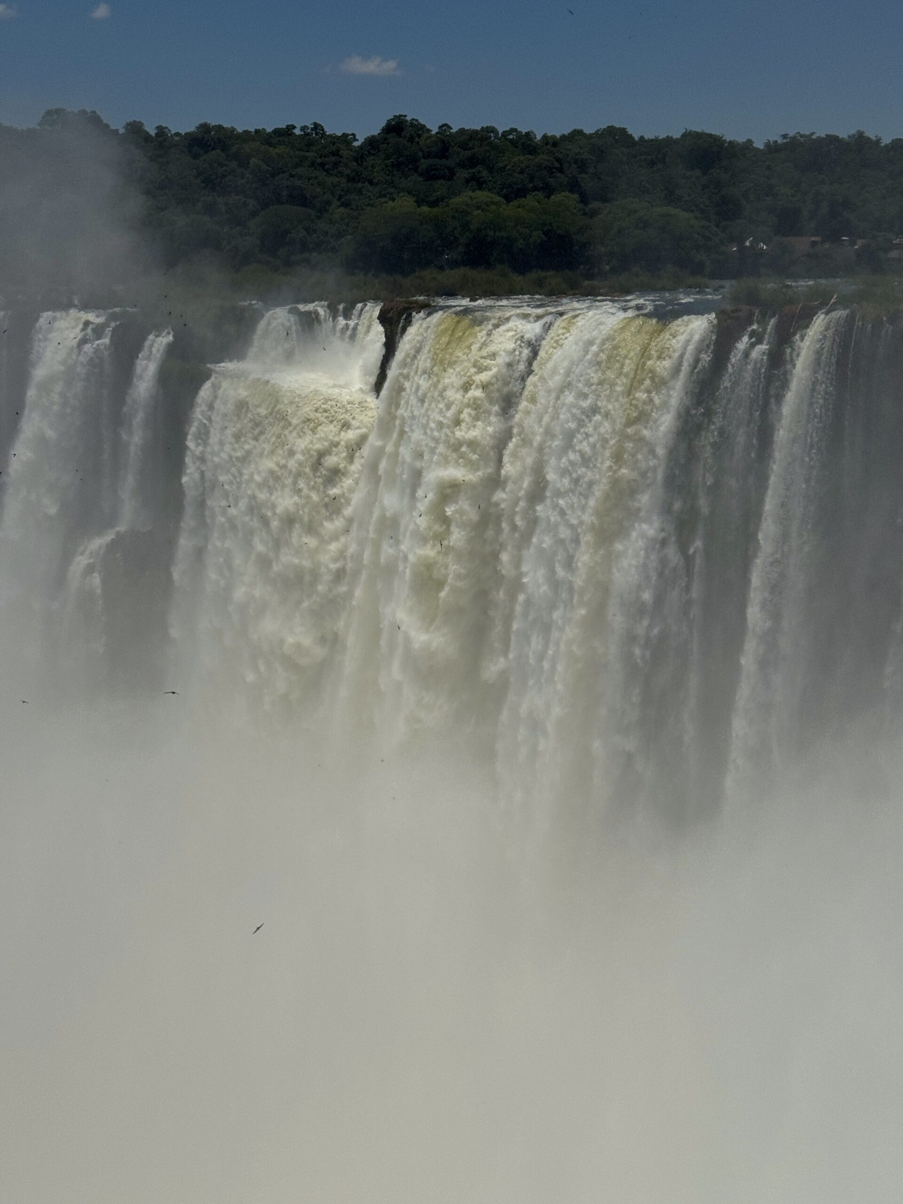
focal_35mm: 48
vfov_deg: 39.7
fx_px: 1670
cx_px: 452
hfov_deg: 30.3
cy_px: 602
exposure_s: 1/28571
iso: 64
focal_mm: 6.76
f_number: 1.78
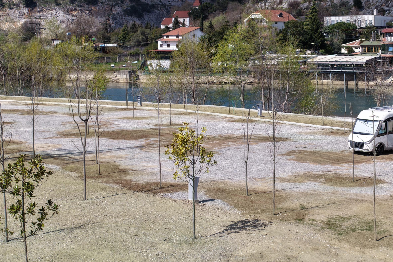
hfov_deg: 27.0
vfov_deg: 18.7
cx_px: 330
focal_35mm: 73
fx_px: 797
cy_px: 111
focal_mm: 14.45
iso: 100
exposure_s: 1/1600
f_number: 2.8
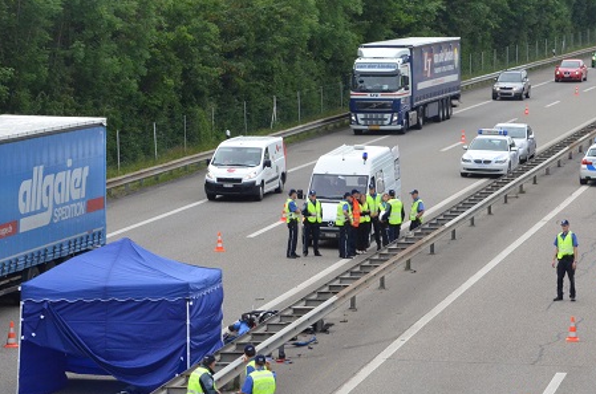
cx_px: 462
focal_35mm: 145
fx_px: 2395
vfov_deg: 9.4
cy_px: 198
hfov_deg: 14.1
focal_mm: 62
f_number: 13
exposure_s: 1/640
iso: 2000
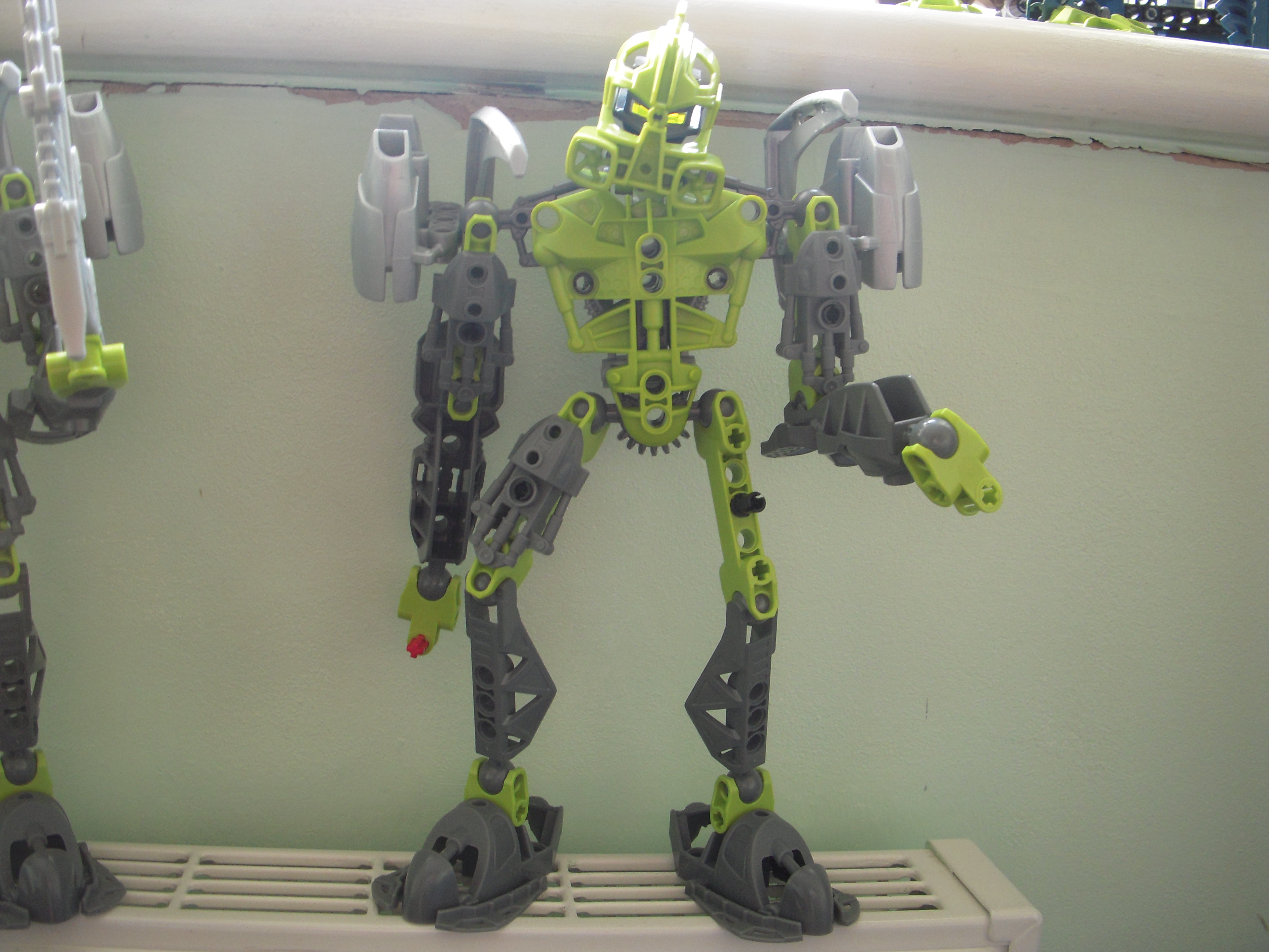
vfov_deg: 37.7
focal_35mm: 38
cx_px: 634
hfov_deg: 49.0
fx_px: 1393
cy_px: 476
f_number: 3.3
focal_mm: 6.3
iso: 200
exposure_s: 1/13
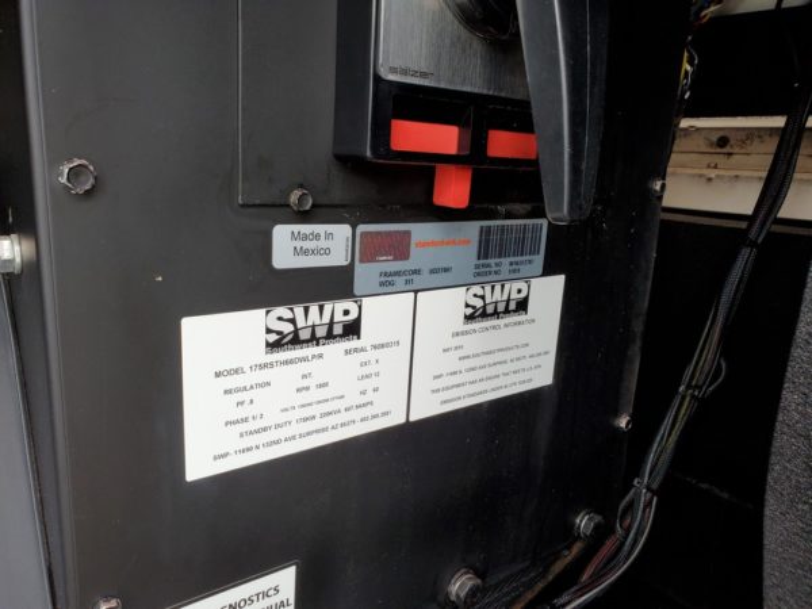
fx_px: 610
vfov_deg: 53.1
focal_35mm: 26
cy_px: 304
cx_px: 406
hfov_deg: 67.3
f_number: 2.4
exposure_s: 1/100
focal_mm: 4.3
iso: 100
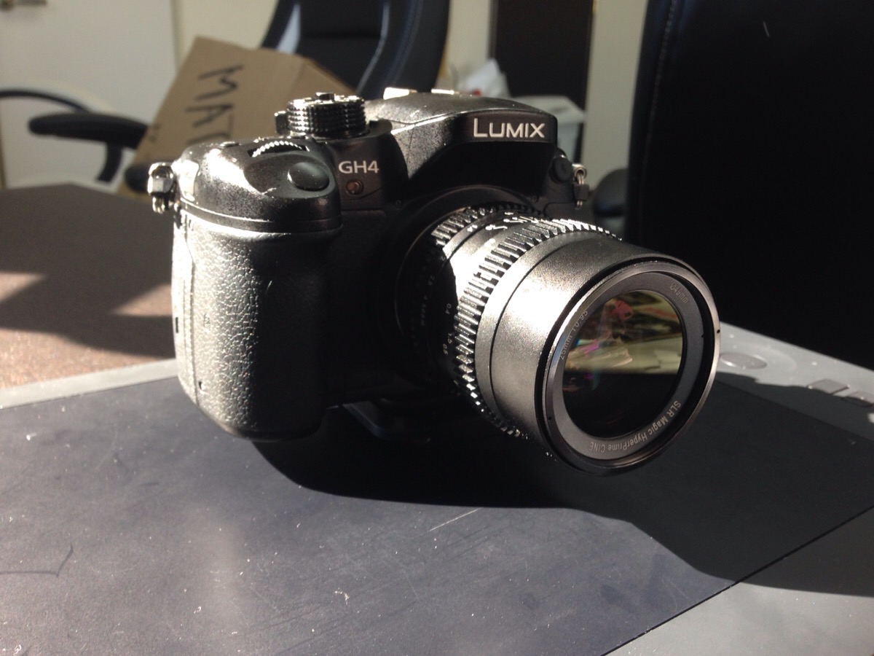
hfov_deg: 55.4
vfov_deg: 42.9
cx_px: 437
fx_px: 833
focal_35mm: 33
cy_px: 328
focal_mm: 4.12
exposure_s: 1/40
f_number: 2.4
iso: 50
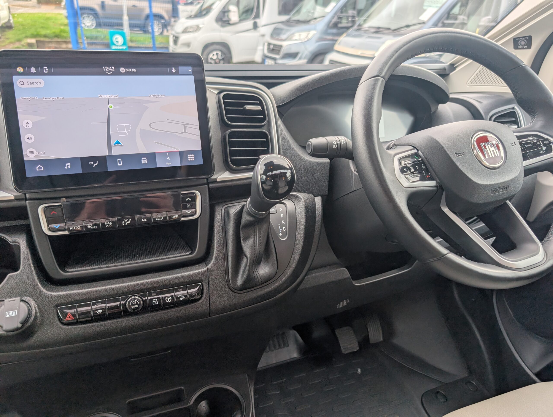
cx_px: 276
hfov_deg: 71.5
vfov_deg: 56.9
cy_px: 208
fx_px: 384
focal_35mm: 24
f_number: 1.68
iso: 19
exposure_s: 1/693
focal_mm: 6.9
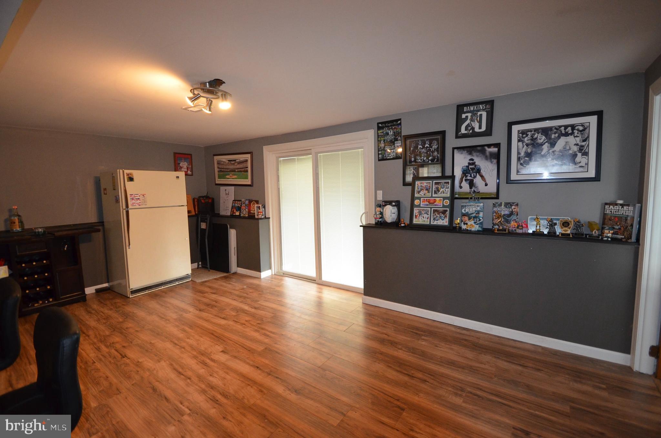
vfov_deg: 77.1
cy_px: 219
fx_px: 275
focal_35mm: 15
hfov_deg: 100.5
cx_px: 330
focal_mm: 10
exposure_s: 1/60
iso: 1600
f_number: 3.5
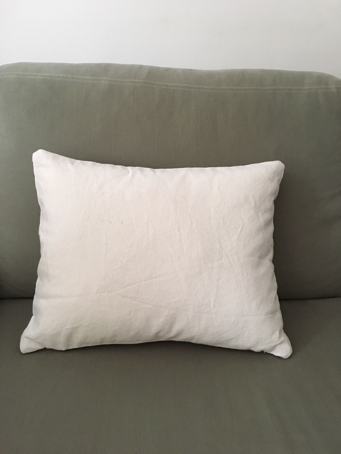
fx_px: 381
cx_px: 170
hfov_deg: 48.2
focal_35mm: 29
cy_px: 227
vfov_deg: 61.7
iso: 200
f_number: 2.2
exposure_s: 1/33
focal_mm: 4.15
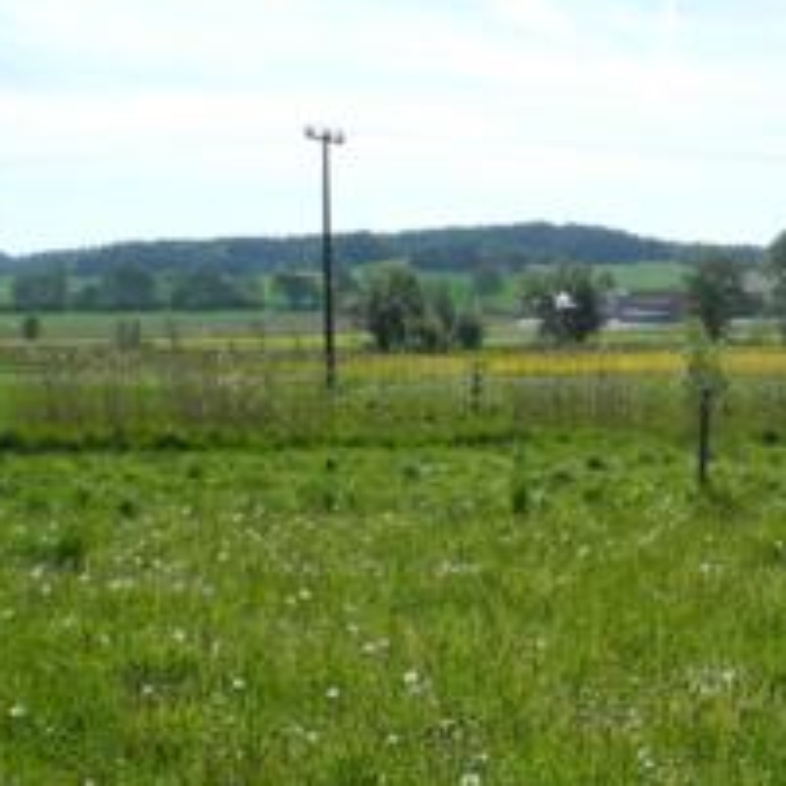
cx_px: 1095
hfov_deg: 21.1
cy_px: 494
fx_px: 1850
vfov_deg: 23.9
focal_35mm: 72
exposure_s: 1/826
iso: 100
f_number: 4.5
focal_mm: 6
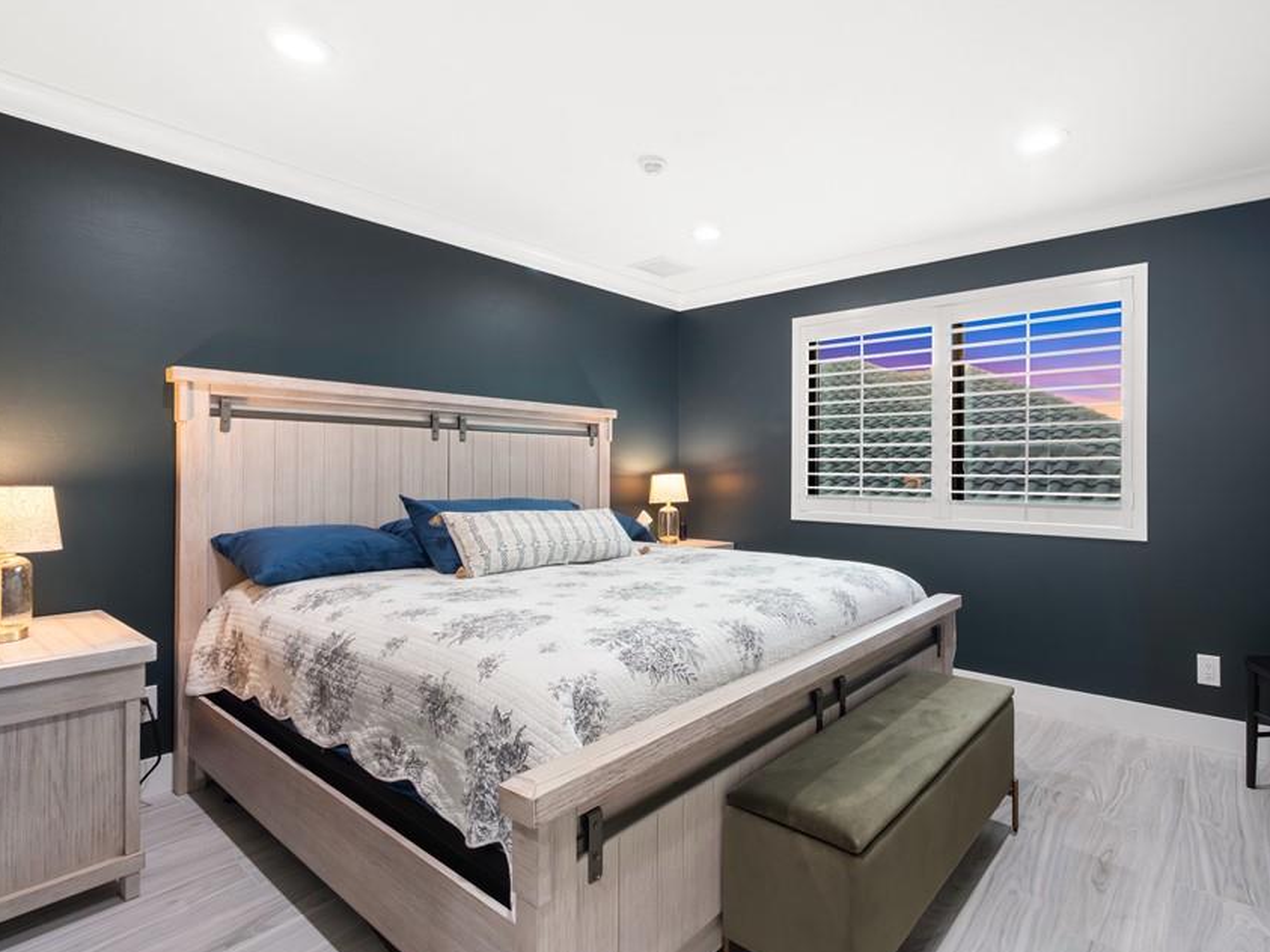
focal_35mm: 17
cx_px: 741
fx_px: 624
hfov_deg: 90.2
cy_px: 468
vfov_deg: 74.7
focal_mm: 7
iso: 200
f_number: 7.1
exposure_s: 1/3
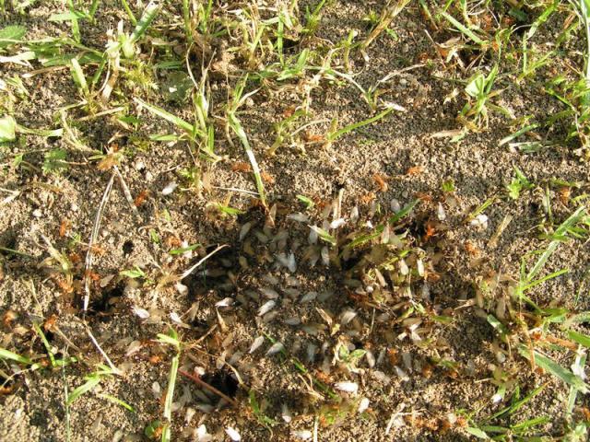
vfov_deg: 29.7
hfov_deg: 38.9
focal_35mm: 49
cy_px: 221
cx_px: 295
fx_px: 835
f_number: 5
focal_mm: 7.6
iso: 50
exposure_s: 1/50
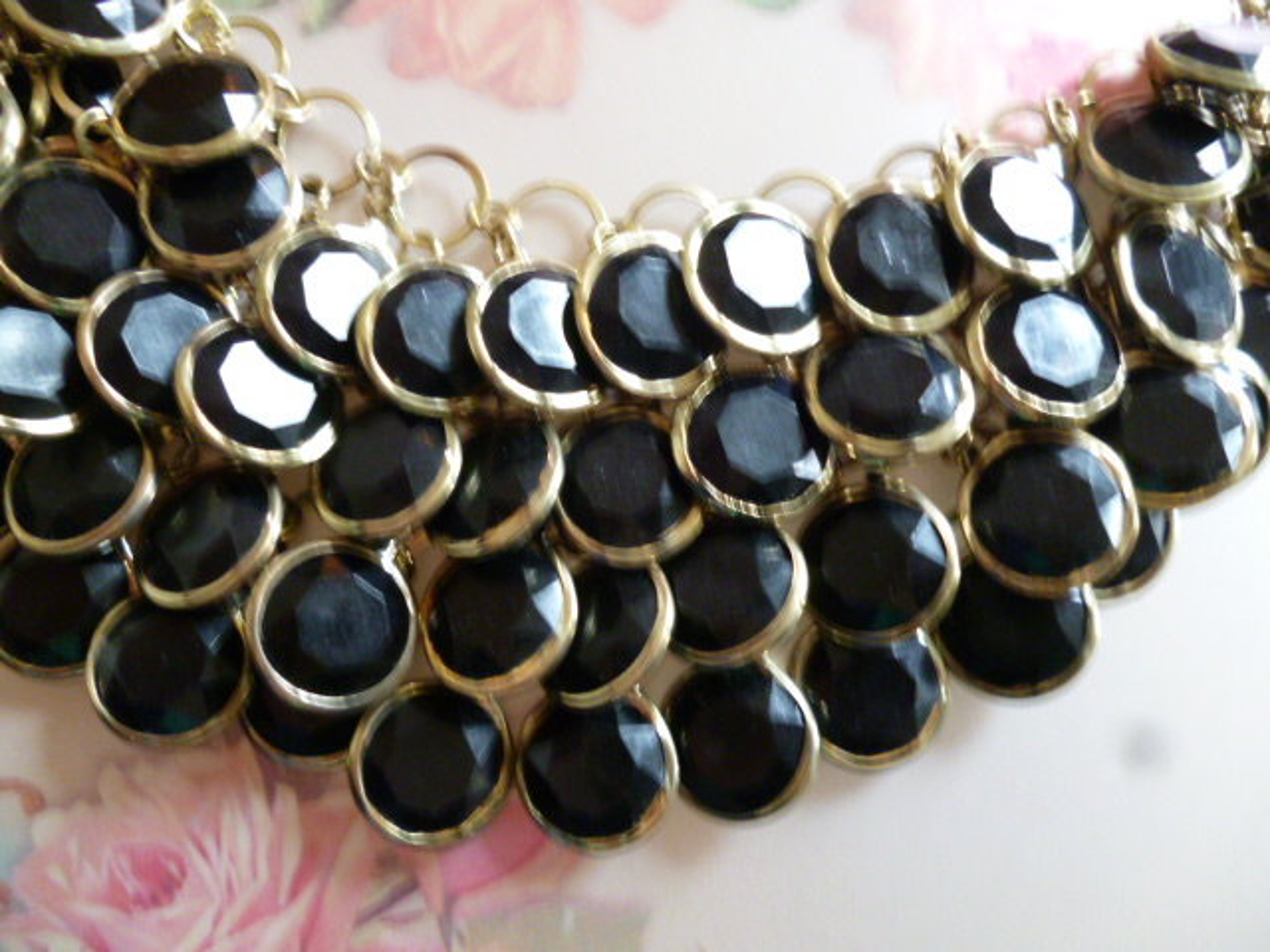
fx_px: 1027
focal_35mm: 28
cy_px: 476
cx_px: 635
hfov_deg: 63.4
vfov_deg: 49.7
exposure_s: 1/10
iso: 400
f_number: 3.1
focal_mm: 5
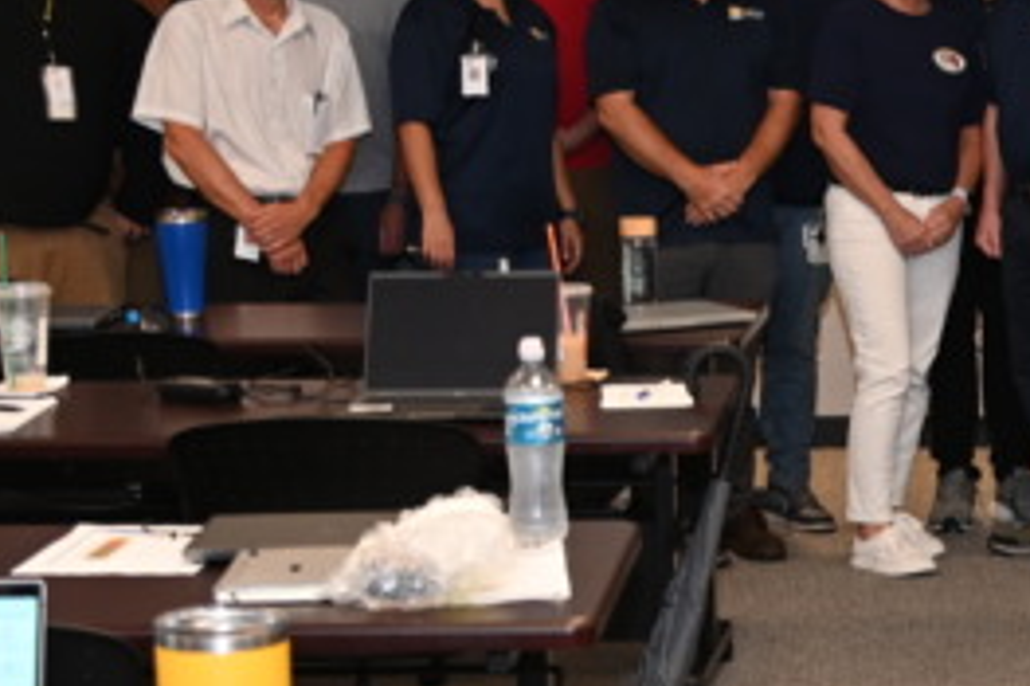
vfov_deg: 11.7
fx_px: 3345
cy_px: 504
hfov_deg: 17.2
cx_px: 987
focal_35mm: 117
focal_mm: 30
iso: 450
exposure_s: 1/60
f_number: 4
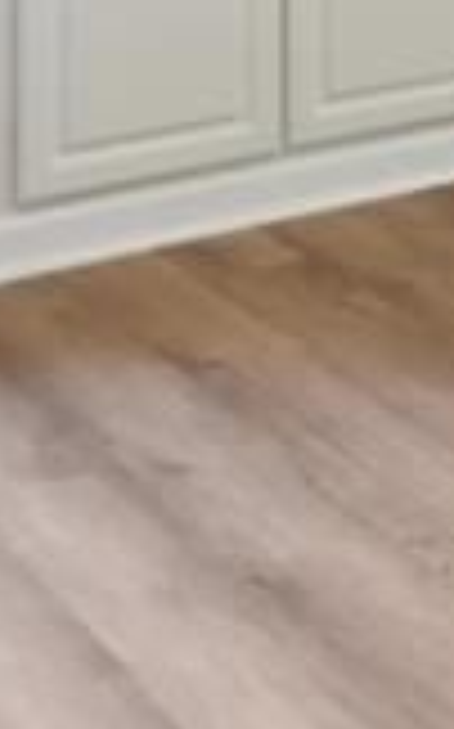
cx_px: 665
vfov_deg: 17.6
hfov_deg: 12.1
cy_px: -434
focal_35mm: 103
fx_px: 2043
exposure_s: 1/20
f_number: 8
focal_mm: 16
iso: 400
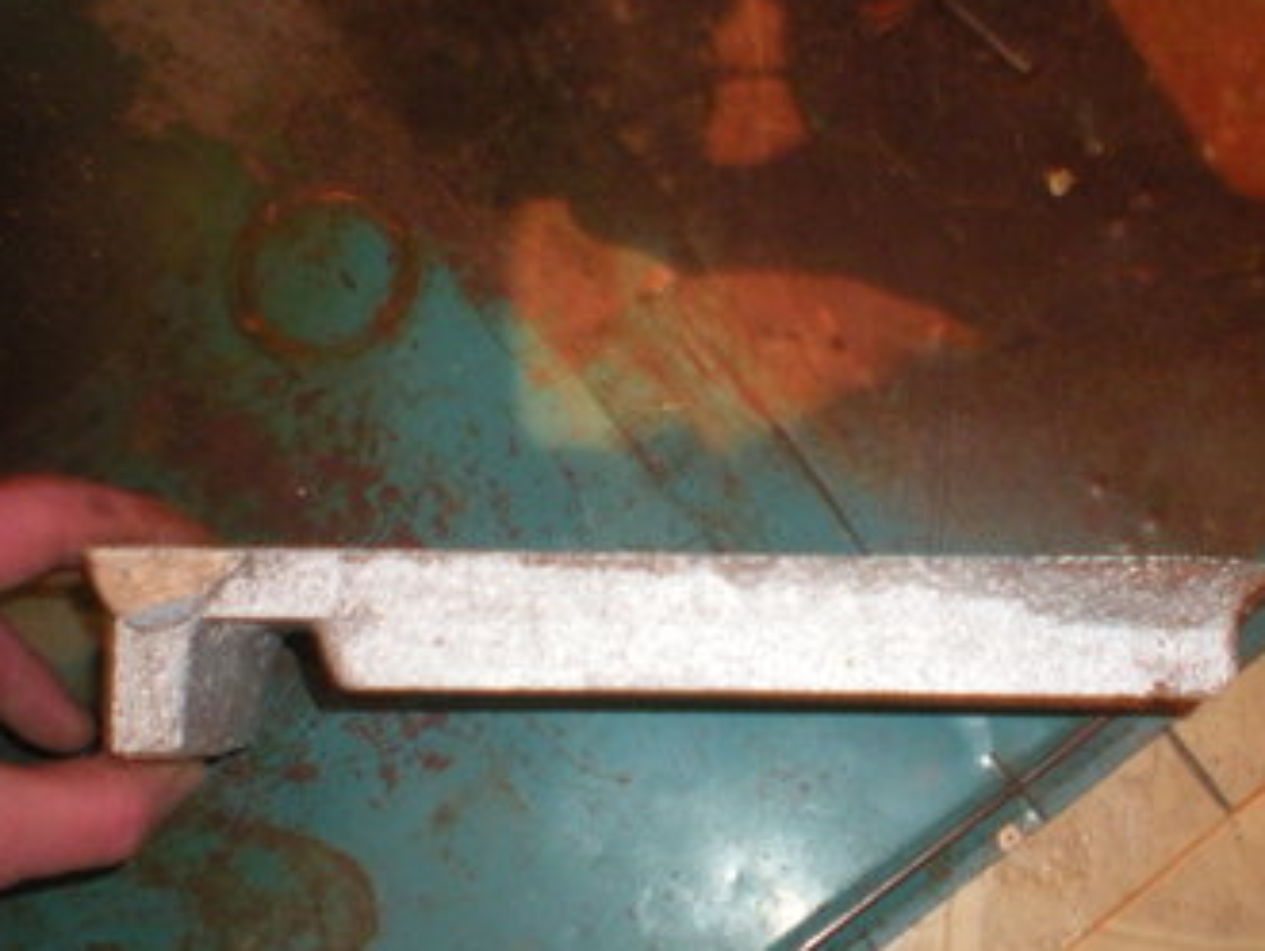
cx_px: 724
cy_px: 525
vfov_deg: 31.5
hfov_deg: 41.1
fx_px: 1682
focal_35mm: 46
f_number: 3.1
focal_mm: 6.3
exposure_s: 1/2
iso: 400
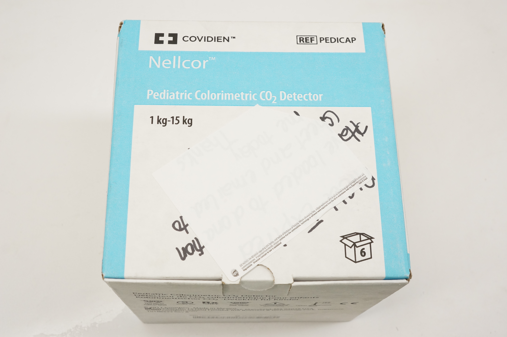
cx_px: 254
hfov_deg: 46.4
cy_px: 168
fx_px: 591
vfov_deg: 31.8
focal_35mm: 42
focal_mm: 28
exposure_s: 1/100
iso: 800
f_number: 8
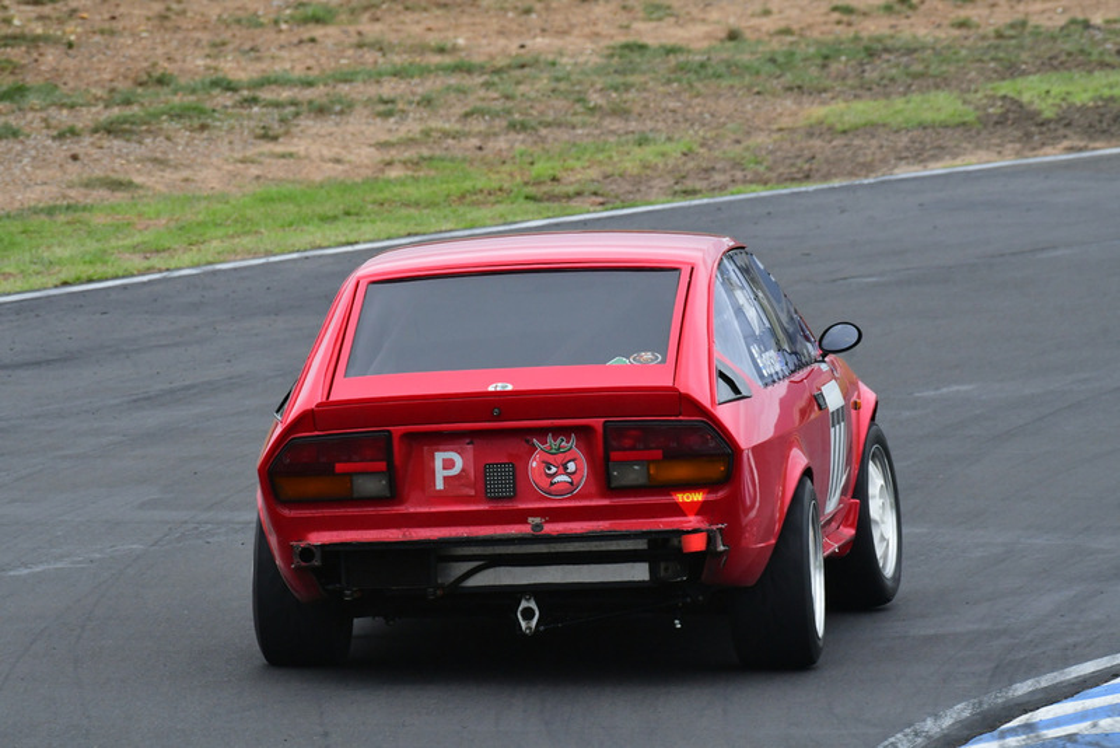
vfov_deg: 1.8
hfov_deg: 2.7
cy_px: 374
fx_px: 23340
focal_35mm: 750
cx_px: 560
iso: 1250
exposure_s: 1/640
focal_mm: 500
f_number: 11
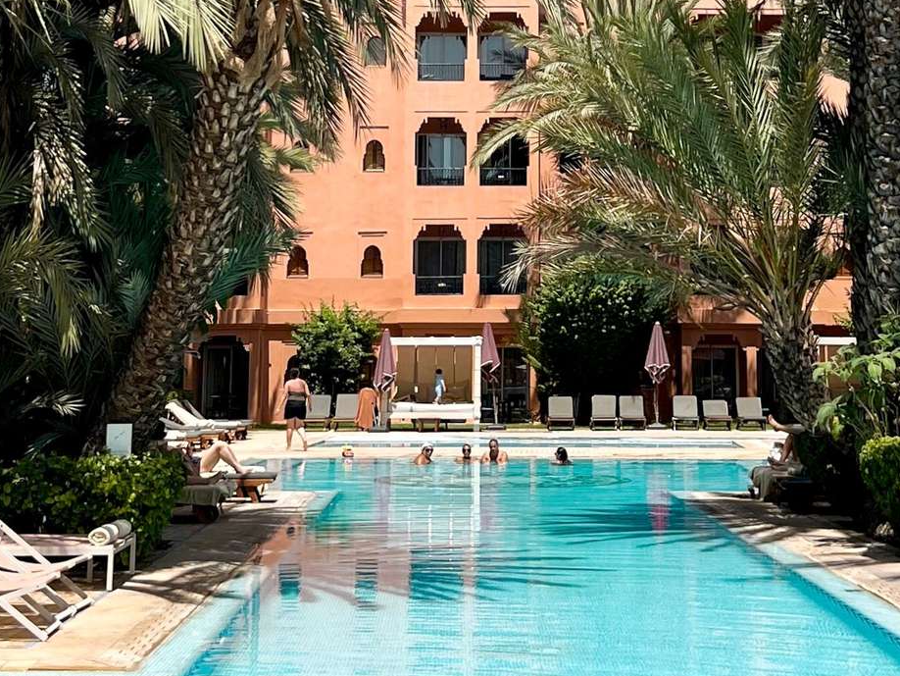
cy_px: 86
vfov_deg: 24.6
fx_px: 1508
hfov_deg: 33.1
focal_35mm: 58
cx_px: 542
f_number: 1.5
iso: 50
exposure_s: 1/4400
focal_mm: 5.7
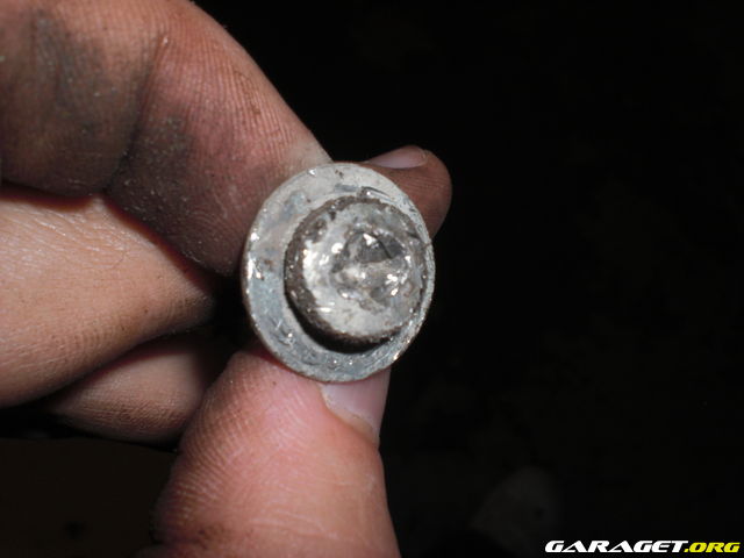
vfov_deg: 37.7
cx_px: 372
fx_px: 817
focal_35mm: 38
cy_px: 279
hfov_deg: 49.0
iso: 64
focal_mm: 6.3
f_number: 5.6
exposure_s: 1/30
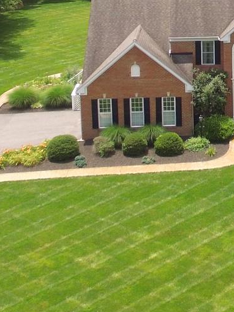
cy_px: -61
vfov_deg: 21.8
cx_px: 221
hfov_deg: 17.5
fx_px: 748
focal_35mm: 83
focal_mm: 3.61
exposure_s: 1/613
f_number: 2.8
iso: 100
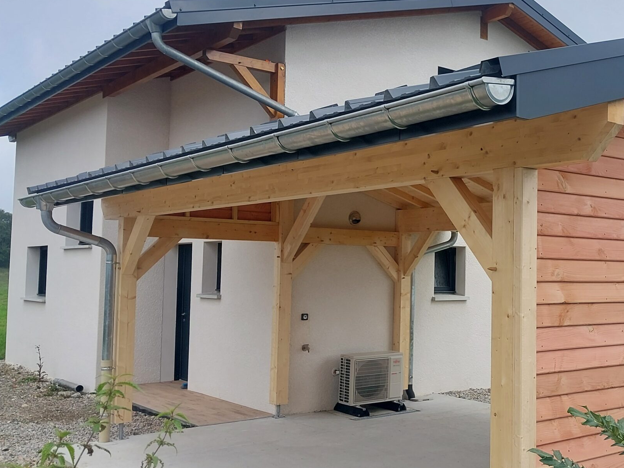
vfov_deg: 33.6
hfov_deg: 42.2
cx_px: 483
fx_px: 775
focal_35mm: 43
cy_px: 225
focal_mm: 4
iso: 20
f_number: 1.8
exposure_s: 1/429
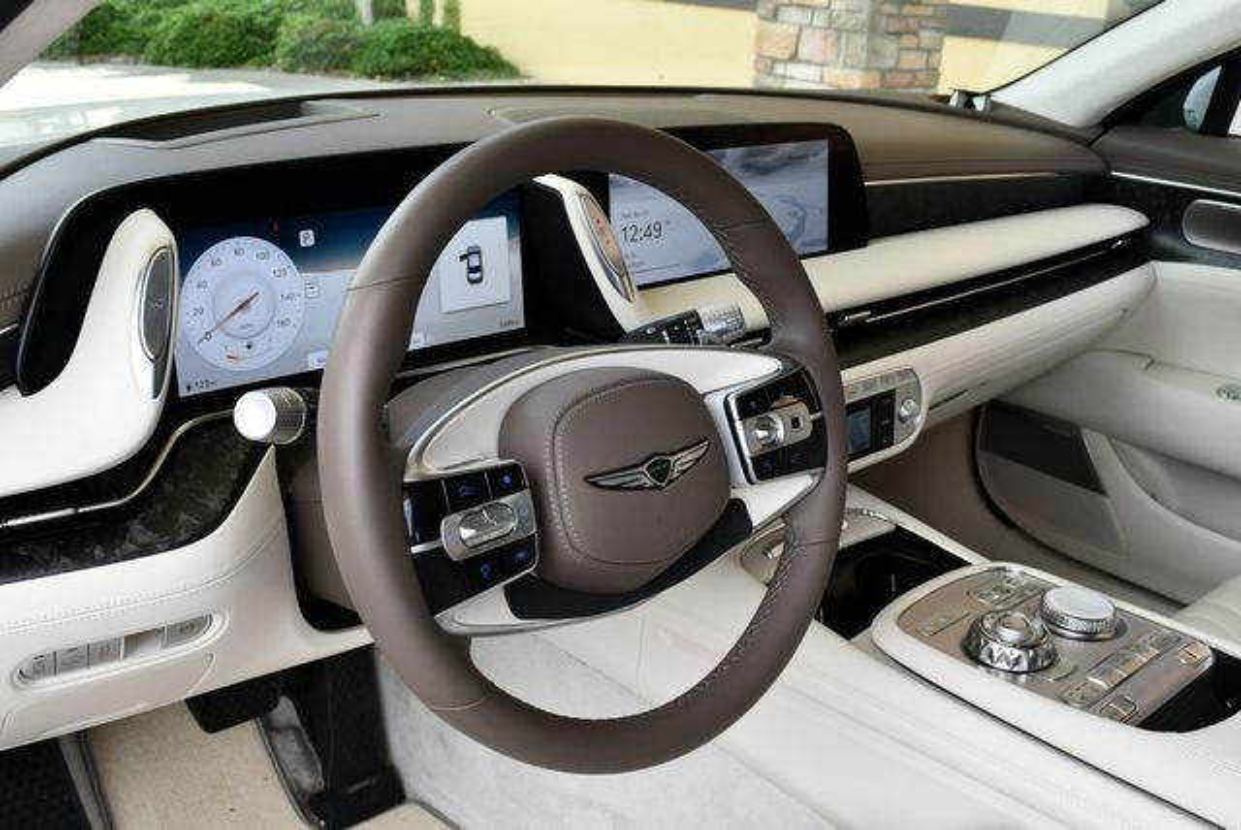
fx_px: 1242
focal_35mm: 36
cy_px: 415
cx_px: 620
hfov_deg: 53.1
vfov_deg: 36.9
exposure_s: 1/250
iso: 400
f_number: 5.6
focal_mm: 18
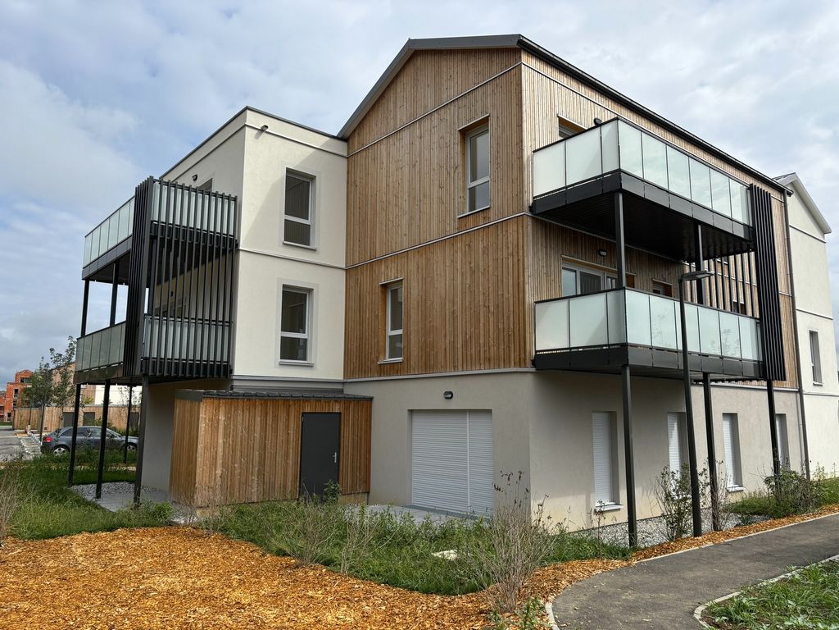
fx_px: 630
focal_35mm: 26
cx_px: 420
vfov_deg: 53.1
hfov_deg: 67.3
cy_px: 315
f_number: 1.6
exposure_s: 1/3937
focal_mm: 5.96
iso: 50
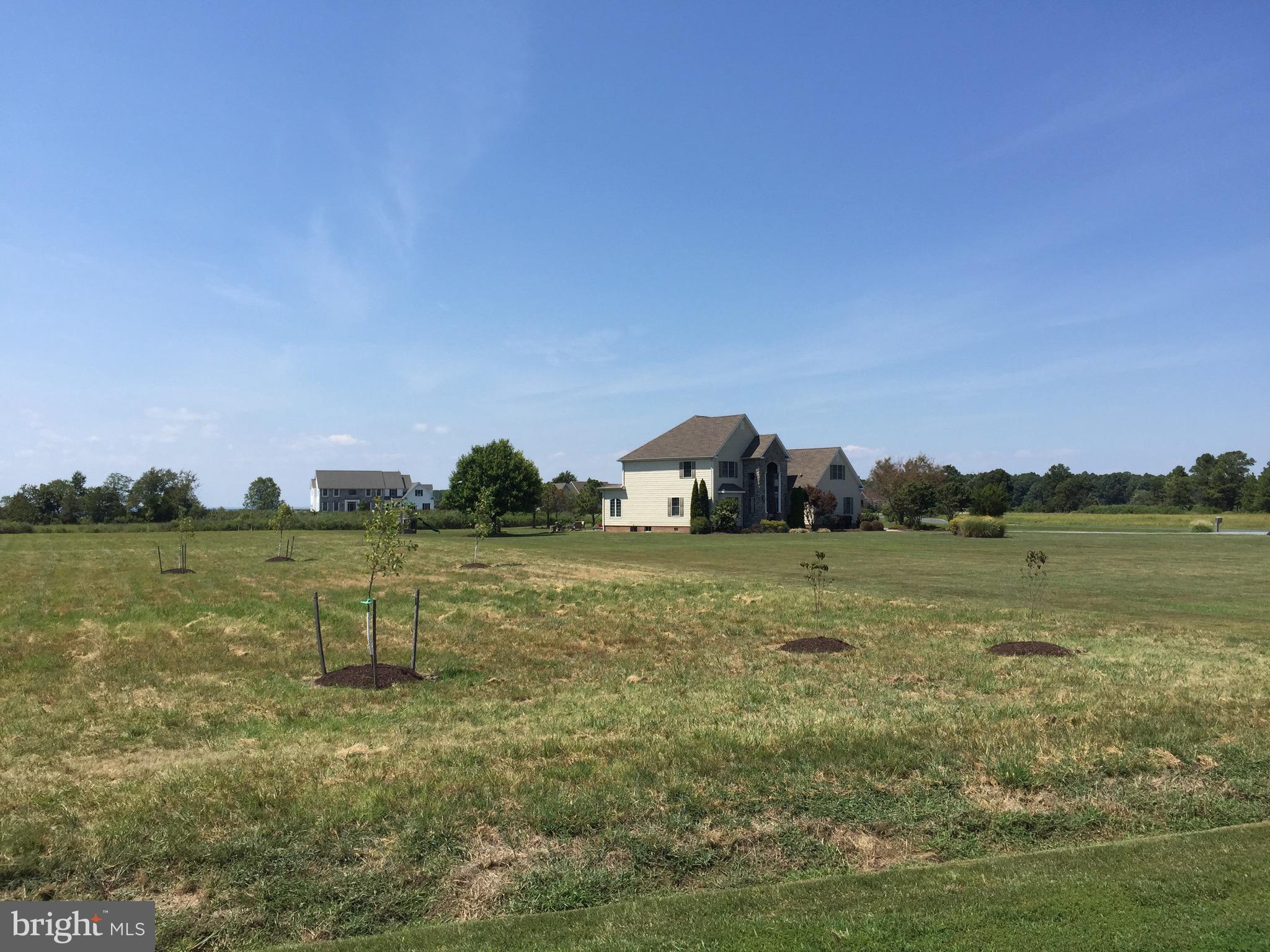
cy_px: 476
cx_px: 635
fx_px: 1064
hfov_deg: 61.7
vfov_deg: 48.2
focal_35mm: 29
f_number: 2.2
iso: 32
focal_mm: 4.15
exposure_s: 1/2475
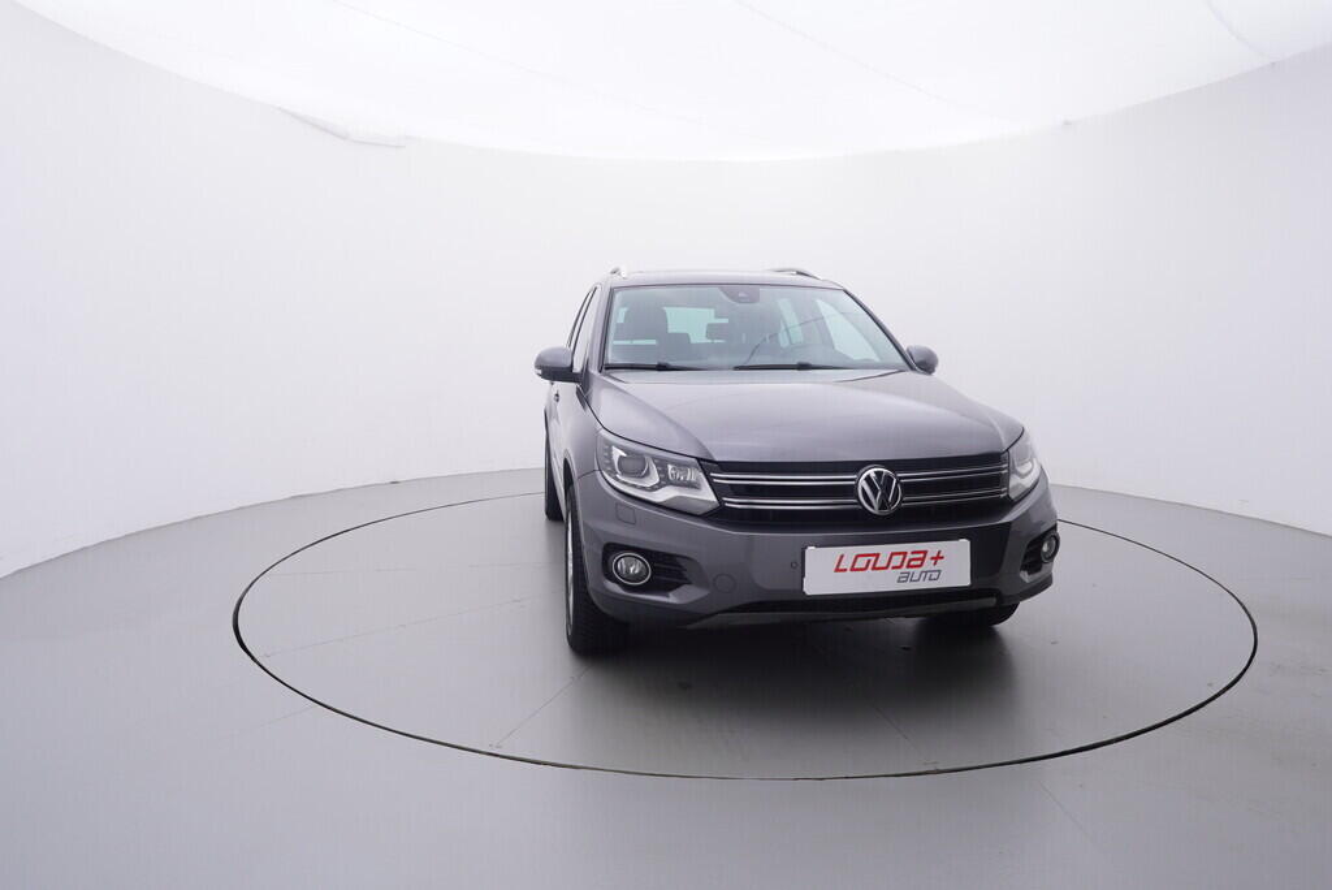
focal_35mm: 22
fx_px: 833
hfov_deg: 77.3
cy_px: 445
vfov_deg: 56.2
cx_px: 666
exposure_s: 1/80
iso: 200
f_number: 5
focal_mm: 15
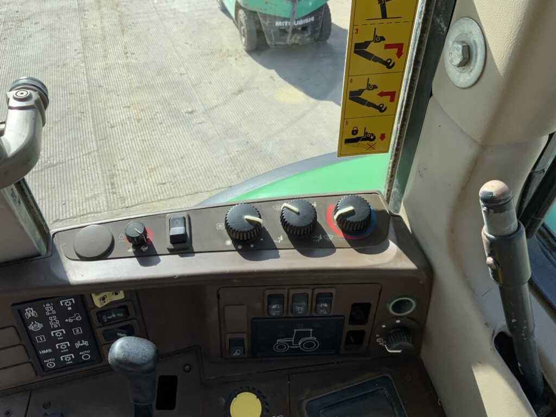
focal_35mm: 29
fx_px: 466
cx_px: 278
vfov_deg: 48.2
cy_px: 208
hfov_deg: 61.7
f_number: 1.8
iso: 16
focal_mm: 3
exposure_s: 1/898
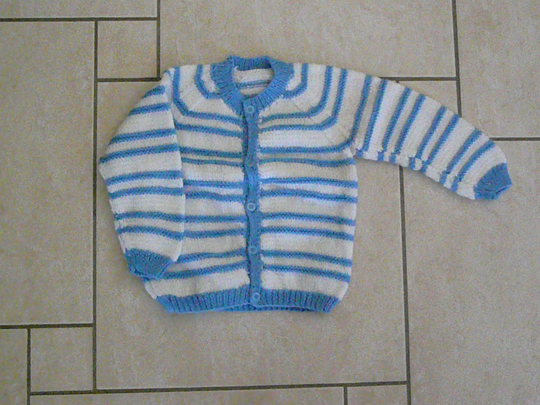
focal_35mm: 42
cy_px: 202
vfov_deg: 34.3
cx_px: 270
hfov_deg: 44.8
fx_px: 655
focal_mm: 6.9
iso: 3200
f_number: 3.3
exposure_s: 1/500
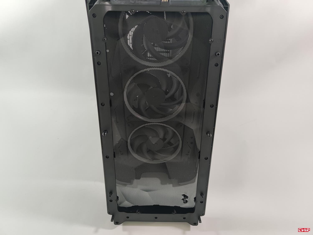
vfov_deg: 54.9
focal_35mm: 25
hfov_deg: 69.4
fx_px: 226
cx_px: 156
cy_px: 118
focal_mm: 6.78
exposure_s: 1/100
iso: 72
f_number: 1.85
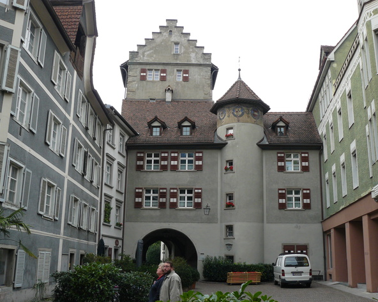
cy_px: 153
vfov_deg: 39.1
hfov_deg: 47.9
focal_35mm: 38
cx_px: 199
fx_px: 425
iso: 100
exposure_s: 1/125
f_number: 4
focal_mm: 6
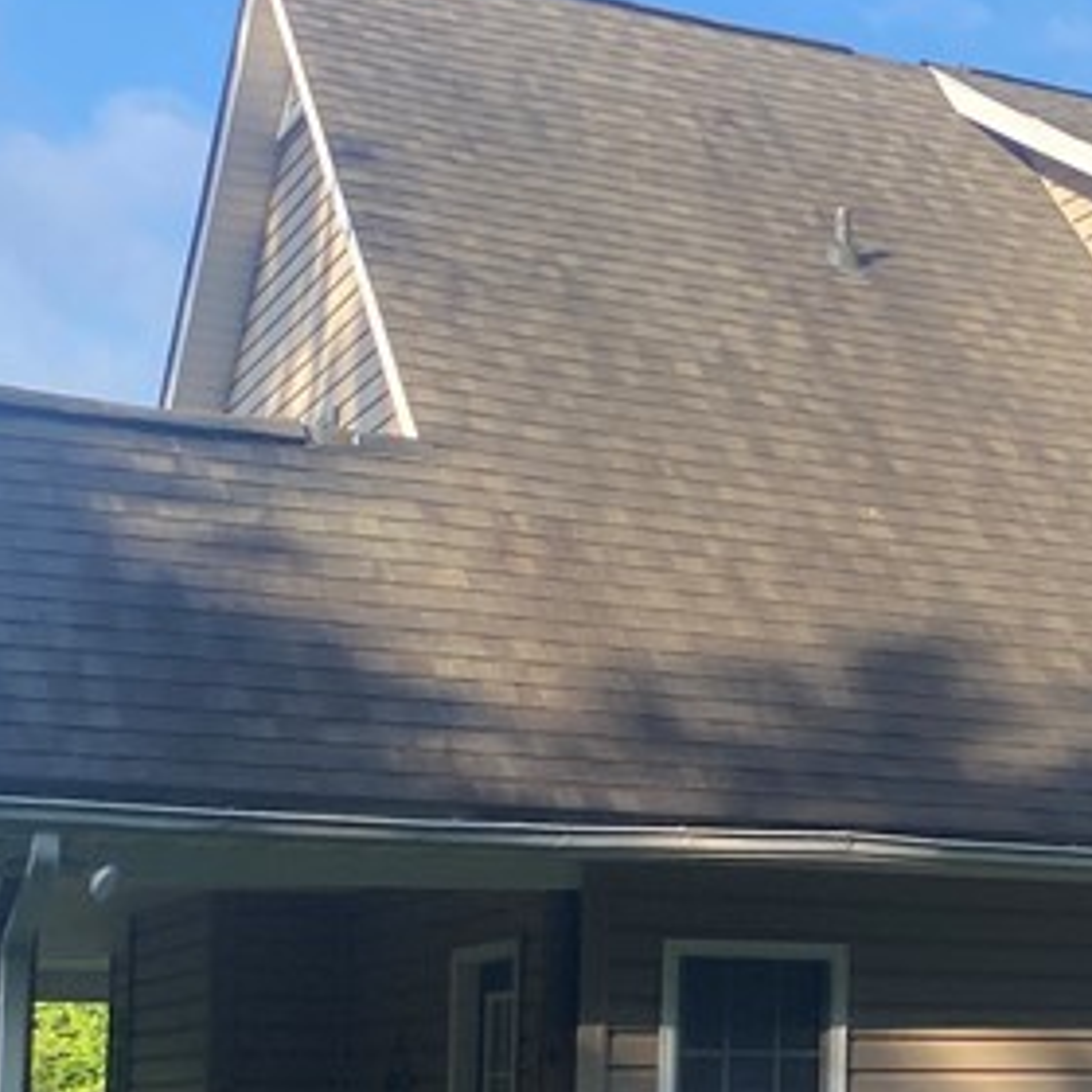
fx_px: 2998
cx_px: 1544
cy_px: 881
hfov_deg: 18.7
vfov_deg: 20.4
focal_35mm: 84
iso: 32
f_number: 1.8
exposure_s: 1/965
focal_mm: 4.25
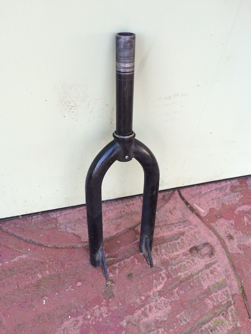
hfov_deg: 48.2
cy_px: 167
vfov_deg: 61.7
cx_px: 126
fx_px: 280
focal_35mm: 29
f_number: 2.2
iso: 32
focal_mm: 4.15
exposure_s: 1/40
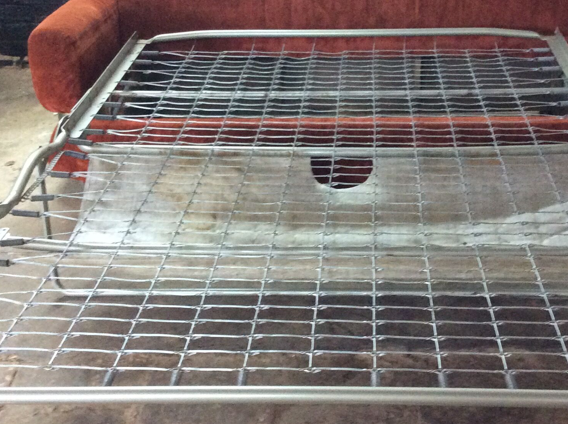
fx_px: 917
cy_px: 199
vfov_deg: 26.0
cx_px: 354
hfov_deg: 34.2
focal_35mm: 56
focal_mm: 3.3
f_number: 2.4
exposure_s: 1/25
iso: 250
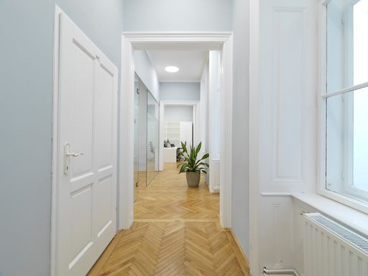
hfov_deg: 98.2
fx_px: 159
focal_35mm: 15
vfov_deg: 81.7
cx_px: 184
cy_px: 138
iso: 100
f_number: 16
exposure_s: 1
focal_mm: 24
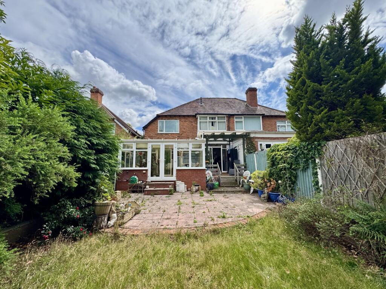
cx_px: 193
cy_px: 144
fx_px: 156
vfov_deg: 85.7
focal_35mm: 14
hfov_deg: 102.1
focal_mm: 2.22
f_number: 2.2
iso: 50
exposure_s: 1/1832
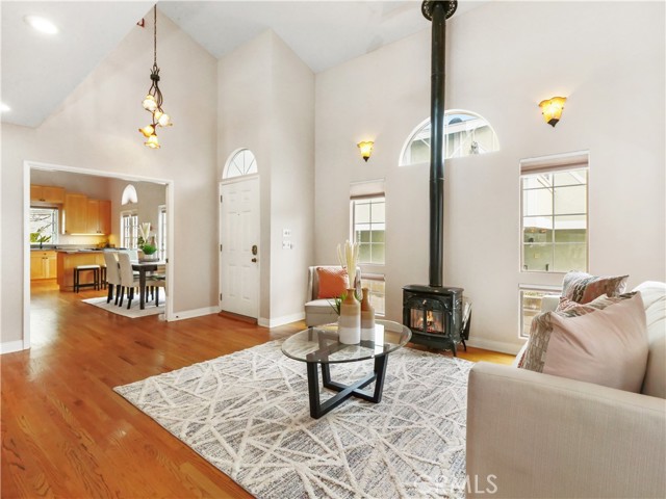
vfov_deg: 78.1
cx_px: 333
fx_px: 308
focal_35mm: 16
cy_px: 250
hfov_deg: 94.5
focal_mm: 8
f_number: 8
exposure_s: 1/125
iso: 3200
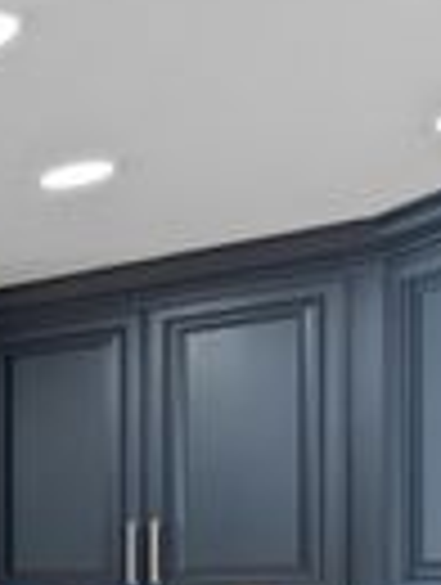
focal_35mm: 61
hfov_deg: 14.1
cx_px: -670
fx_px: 1030
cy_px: 610
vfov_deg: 29.2
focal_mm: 11
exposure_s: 1/15
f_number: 6.3
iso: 320
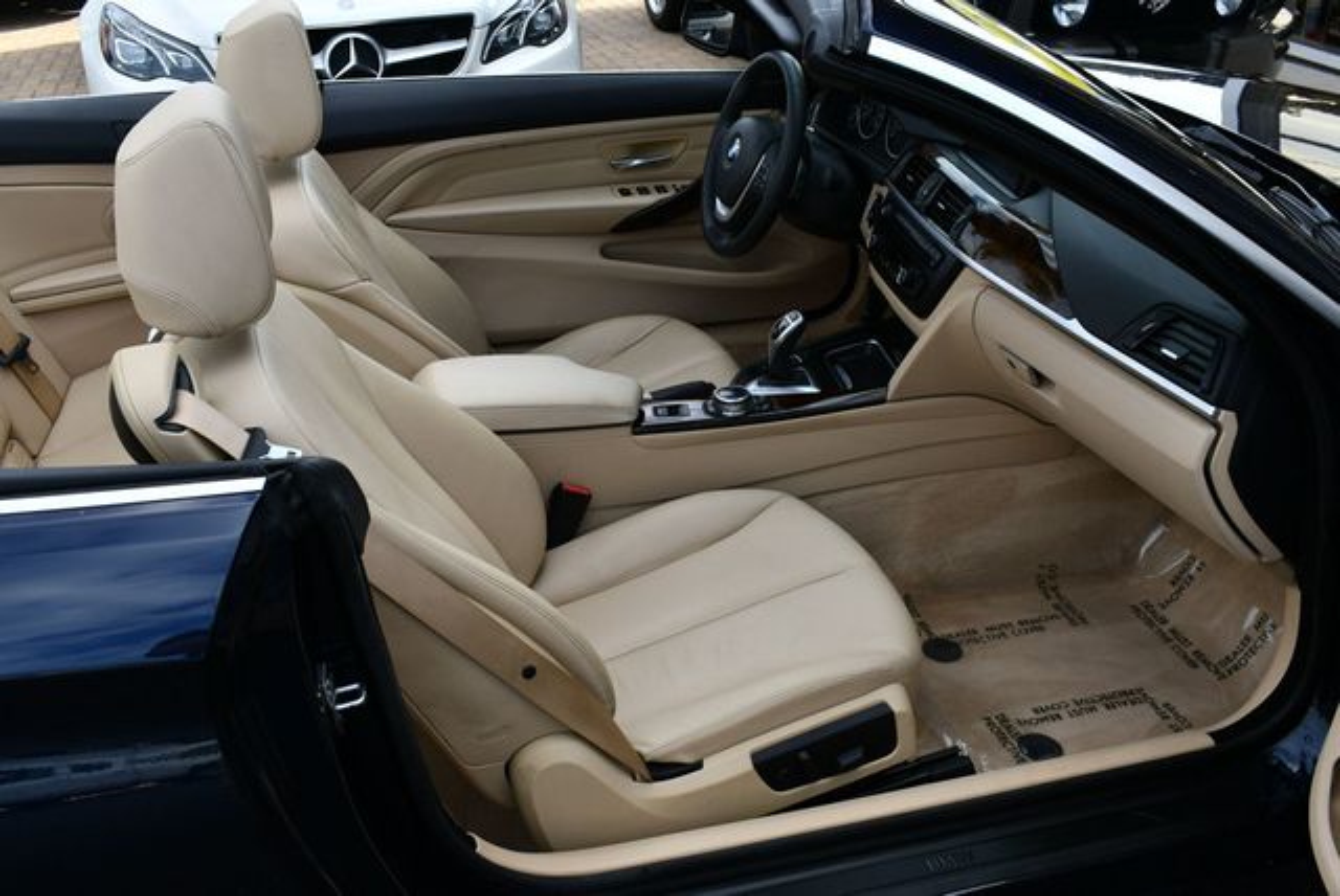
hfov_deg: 53.1
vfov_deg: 36.9
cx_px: 670
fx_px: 1341
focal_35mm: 36
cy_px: 448
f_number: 7.1
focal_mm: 18
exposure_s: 1/250
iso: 200
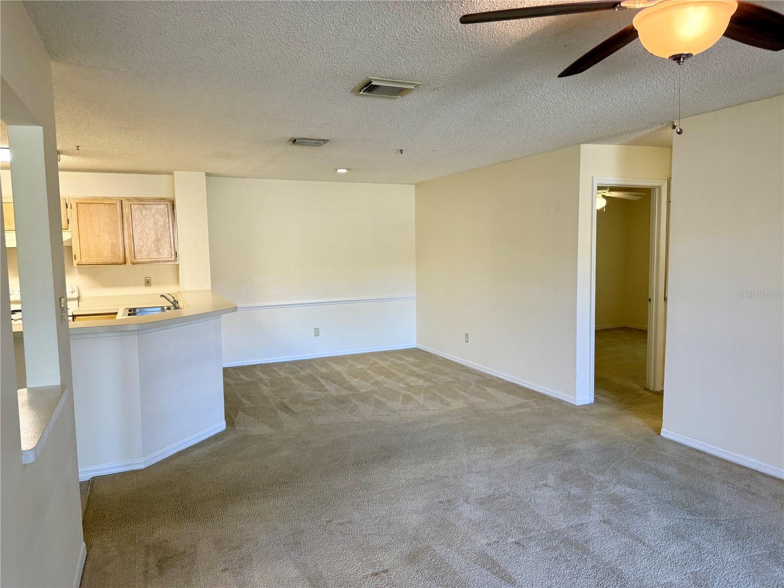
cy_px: 294
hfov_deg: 71.6
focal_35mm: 24
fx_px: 544
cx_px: 392
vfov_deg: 56.8
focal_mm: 6.76
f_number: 1.78
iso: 200
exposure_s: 1/120
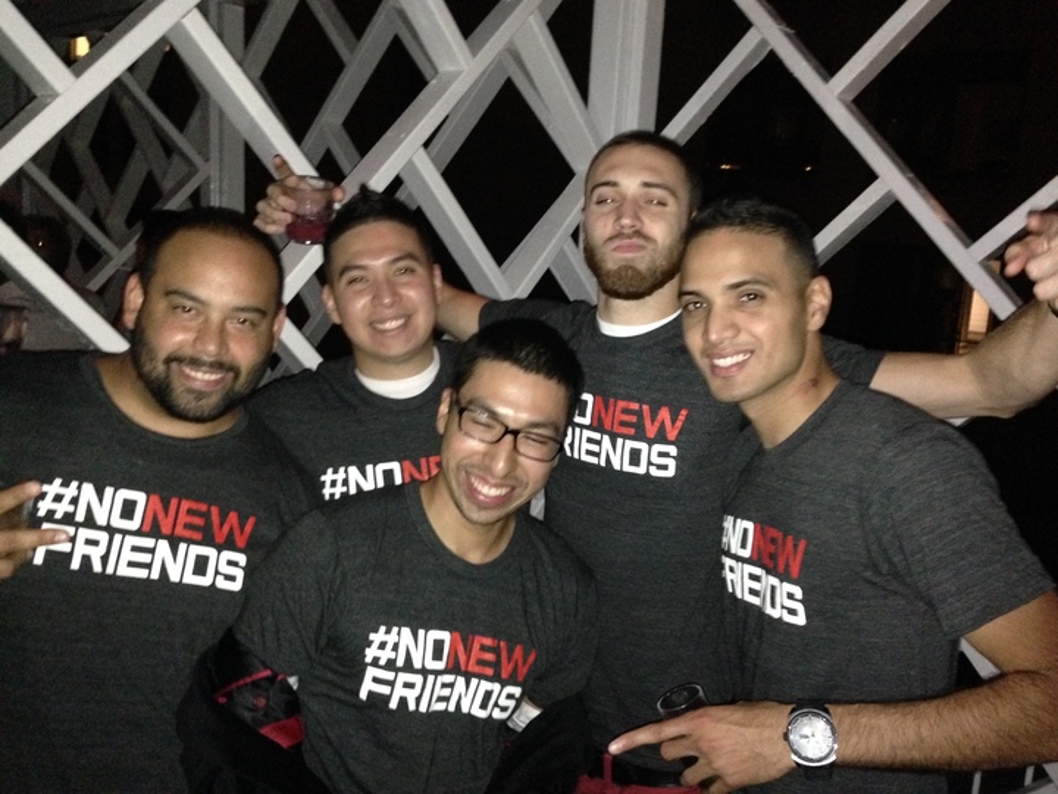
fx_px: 1009
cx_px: 529
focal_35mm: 33
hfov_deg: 55.4
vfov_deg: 42.9
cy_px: 397
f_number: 2.4
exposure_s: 1/16
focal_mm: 4.12
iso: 640
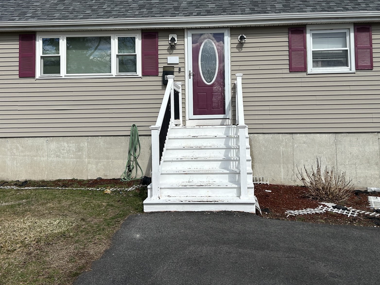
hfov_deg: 53.8
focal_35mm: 34
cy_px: 101
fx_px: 373
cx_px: 214
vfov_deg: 41.4
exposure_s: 1/5587
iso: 50
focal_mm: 5.7
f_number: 1.5
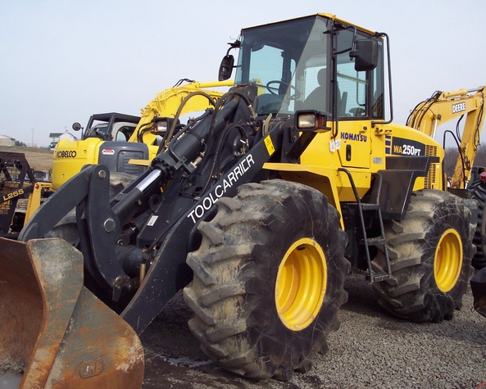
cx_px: 225
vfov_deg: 37.4
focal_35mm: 40
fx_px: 576
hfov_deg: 45.7
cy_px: 193
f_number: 4.8
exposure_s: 1/500
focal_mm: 8
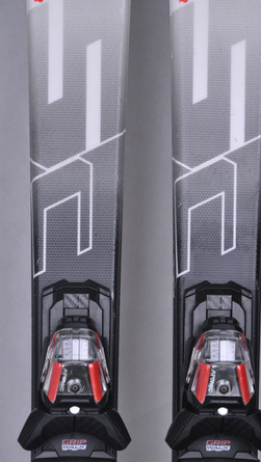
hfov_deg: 7.3
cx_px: 148
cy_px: 229
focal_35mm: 167
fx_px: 2045
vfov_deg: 12.9
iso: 3200
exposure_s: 1/125
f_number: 9.5
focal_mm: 105
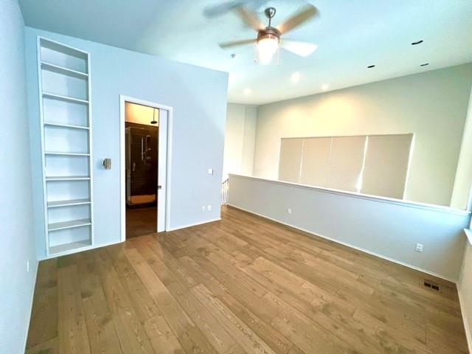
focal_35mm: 13
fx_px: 177
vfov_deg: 89.9
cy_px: 177
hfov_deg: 106.2
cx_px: 236
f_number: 1.8
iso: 320
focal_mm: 1.57
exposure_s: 1/60
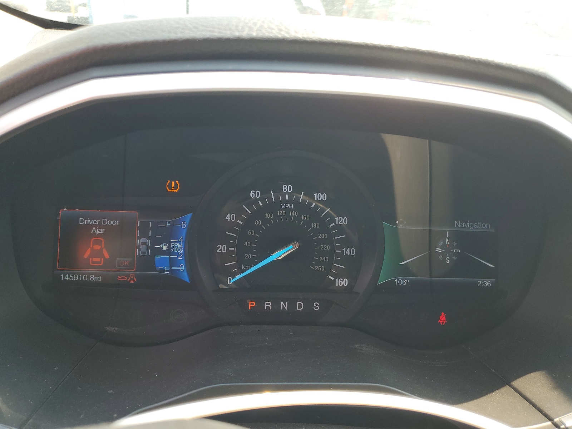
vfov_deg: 53.1
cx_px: 286
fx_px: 430
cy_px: 214
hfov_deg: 67.3
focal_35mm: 26
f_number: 1.5
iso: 50
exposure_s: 1/270
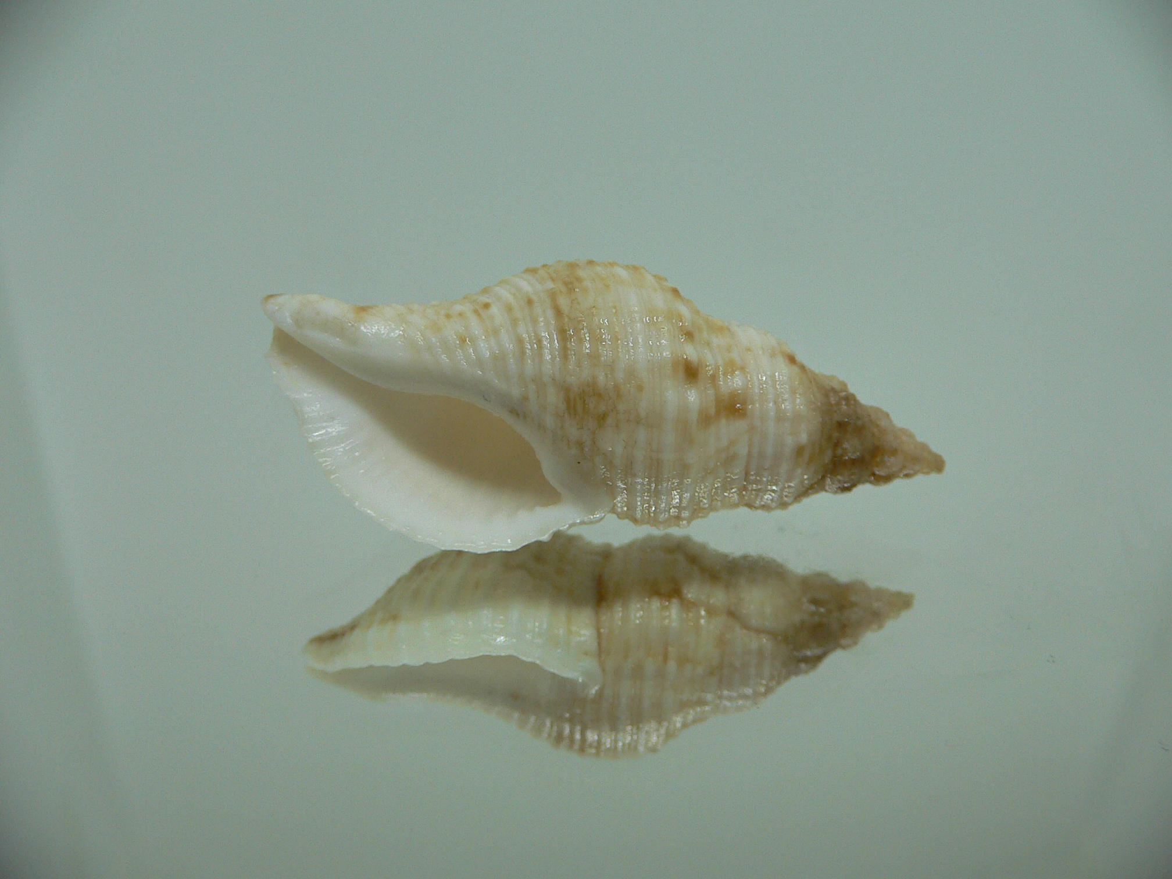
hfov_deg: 52.6
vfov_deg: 40.7
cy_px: 440
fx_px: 1185
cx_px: 586
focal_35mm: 35
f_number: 2.8
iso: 100
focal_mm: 4.6
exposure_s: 1/60
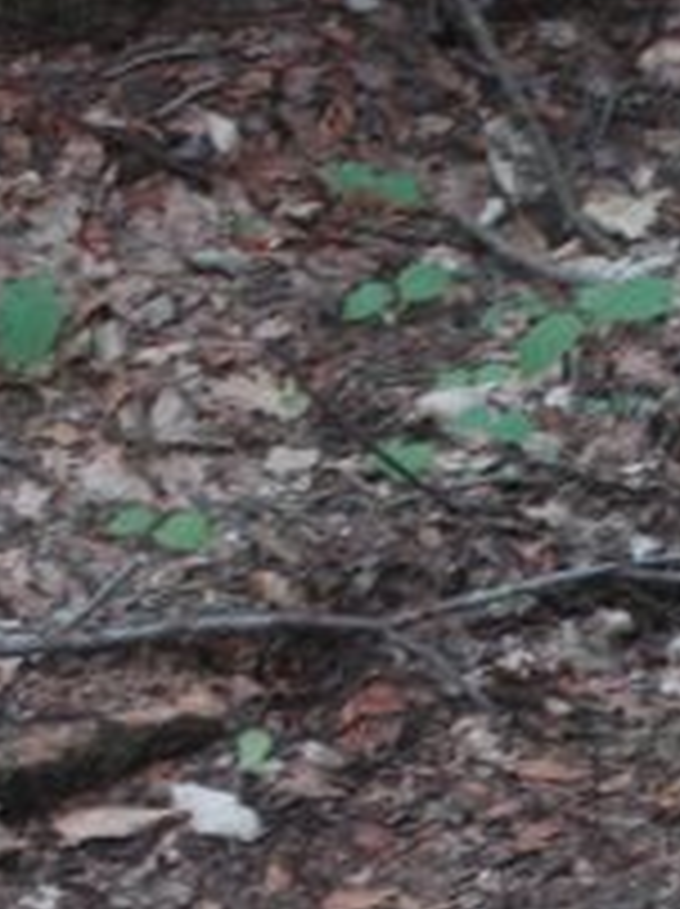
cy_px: 947
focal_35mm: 128
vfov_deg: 15.1
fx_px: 3360
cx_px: 630
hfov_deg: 11.5
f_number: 5
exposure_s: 1/60
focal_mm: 28
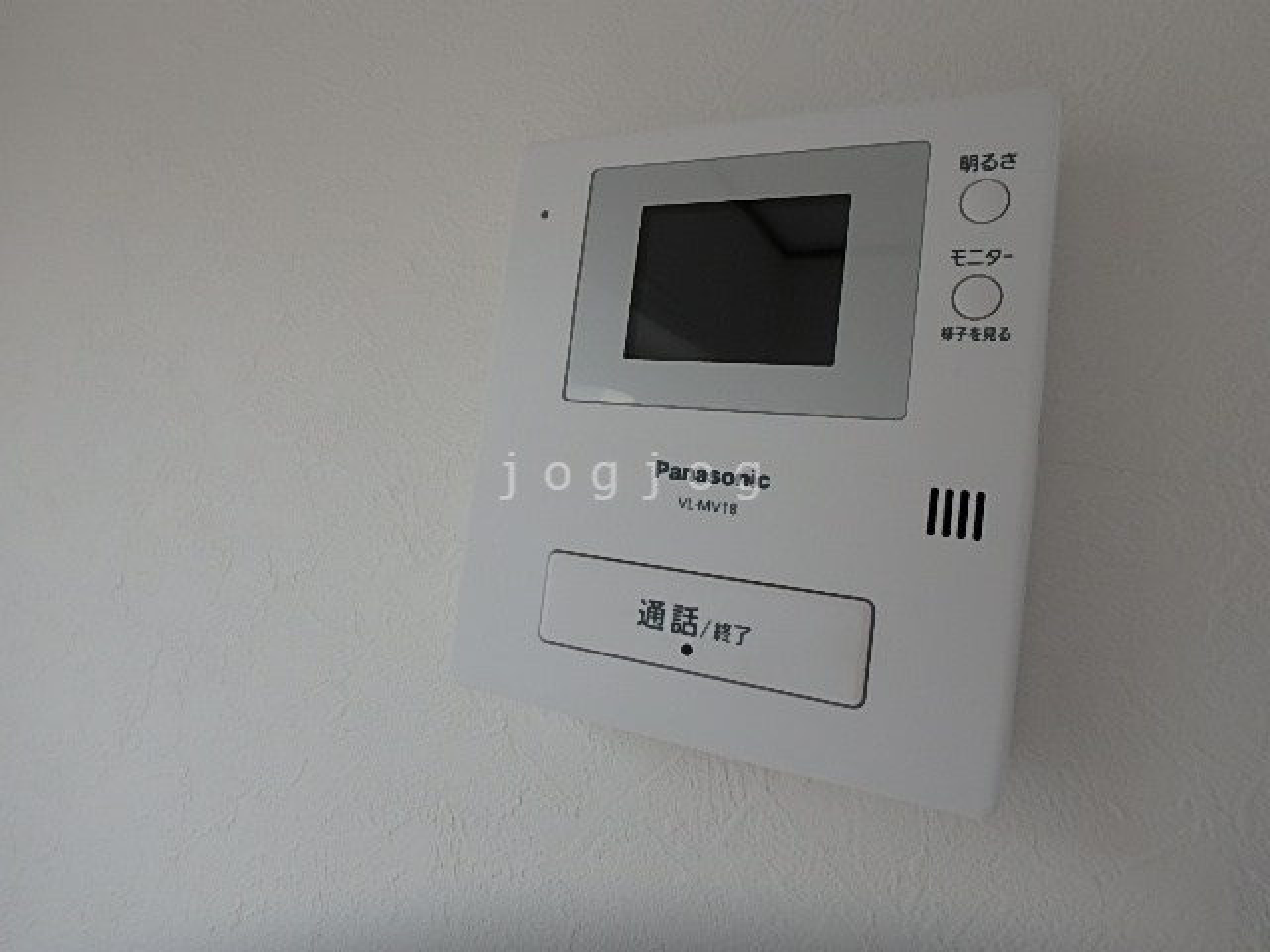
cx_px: 635
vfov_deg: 63.4
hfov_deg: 79.0
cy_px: 476
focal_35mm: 21
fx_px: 770
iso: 125
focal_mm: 3.7
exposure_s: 1/60
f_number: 3.5
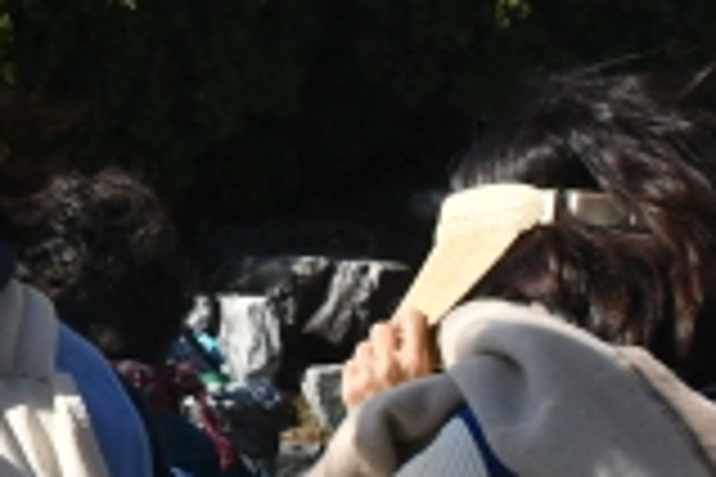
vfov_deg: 7.7
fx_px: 3520
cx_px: -414
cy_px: 32
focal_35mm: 177
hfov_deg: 11.1
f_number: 11
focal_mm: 18
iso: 1000
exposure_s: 1/800
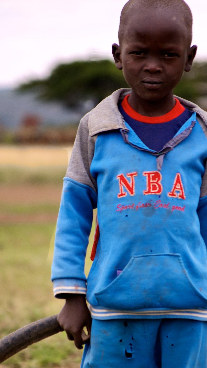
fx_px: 3884
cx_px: 128
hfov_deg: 3.1
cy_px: 259
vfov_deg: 5.4
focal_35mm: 398
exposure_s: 1/250
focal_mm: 135
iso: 125
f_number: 5.6
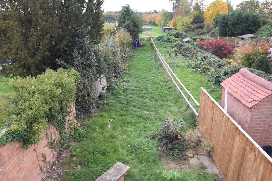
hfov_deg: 70.4
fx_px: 193
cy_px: 90
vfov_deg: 50.4
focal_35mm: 26
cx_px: 136
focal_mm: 17
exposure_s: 1/100
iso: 800
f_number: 5
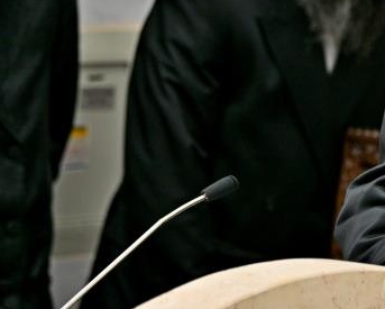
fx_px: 3991
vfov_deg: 4.4
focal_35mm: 350
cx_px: 520
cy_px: 111
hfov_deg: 5.5
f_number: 2.8
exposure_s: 1/200
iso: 320
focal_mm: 125
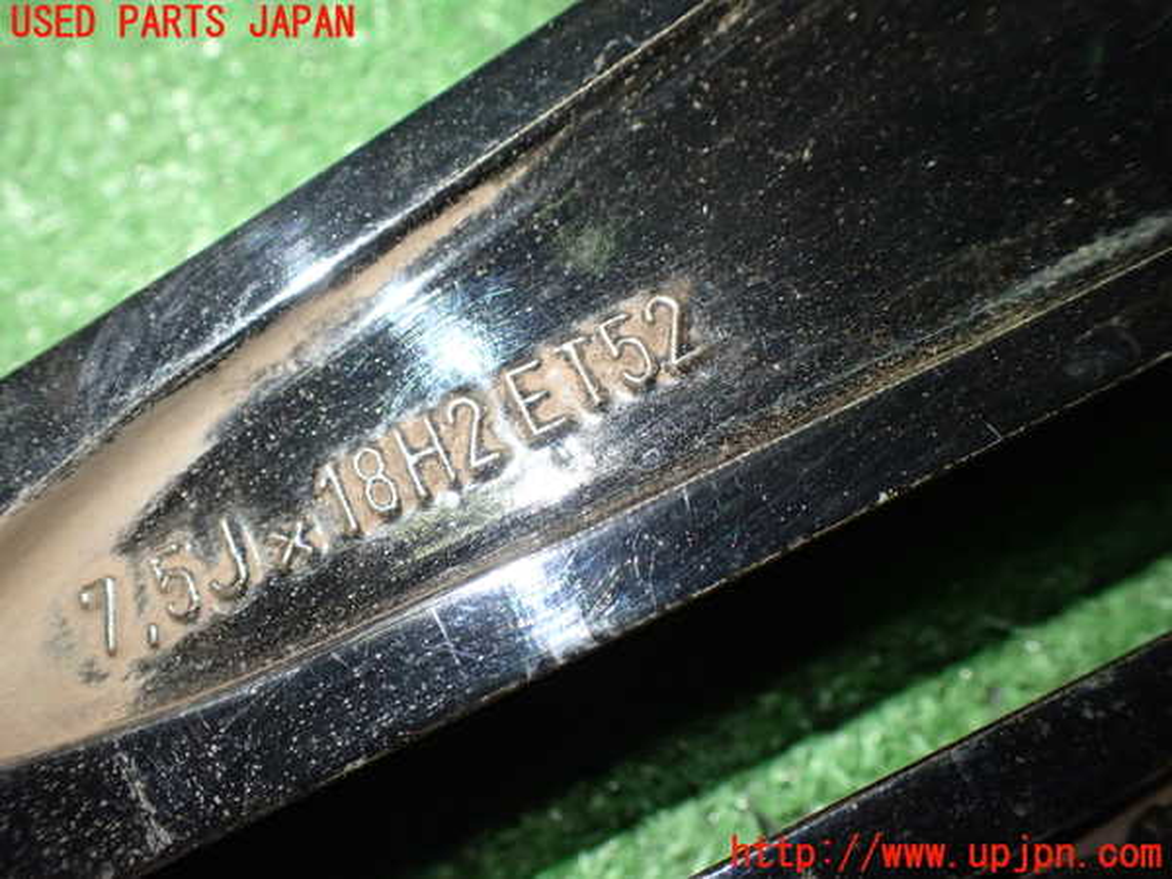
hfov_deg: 60.0
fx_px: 1016
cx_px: 586
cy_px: 440
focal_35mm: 30
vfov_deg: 46.8
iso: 800
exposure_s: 1/60
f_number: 2.3
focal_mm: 5.4
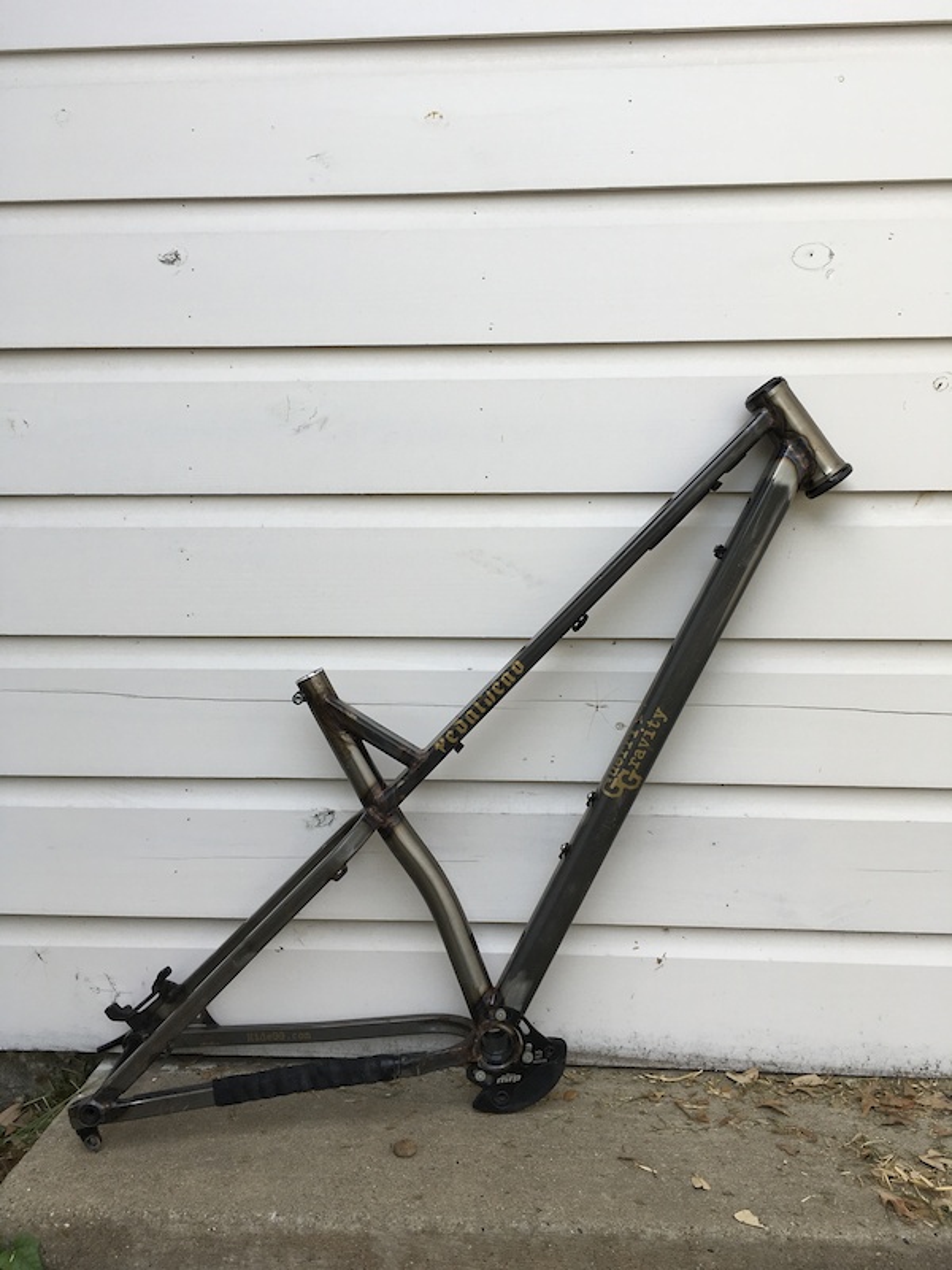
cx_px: 476
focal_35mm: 29
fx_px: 1063
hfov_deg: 48.2
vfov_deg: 61.7
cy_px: 635
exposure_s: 1/172
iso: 25
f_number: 2.2
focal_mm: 4.15
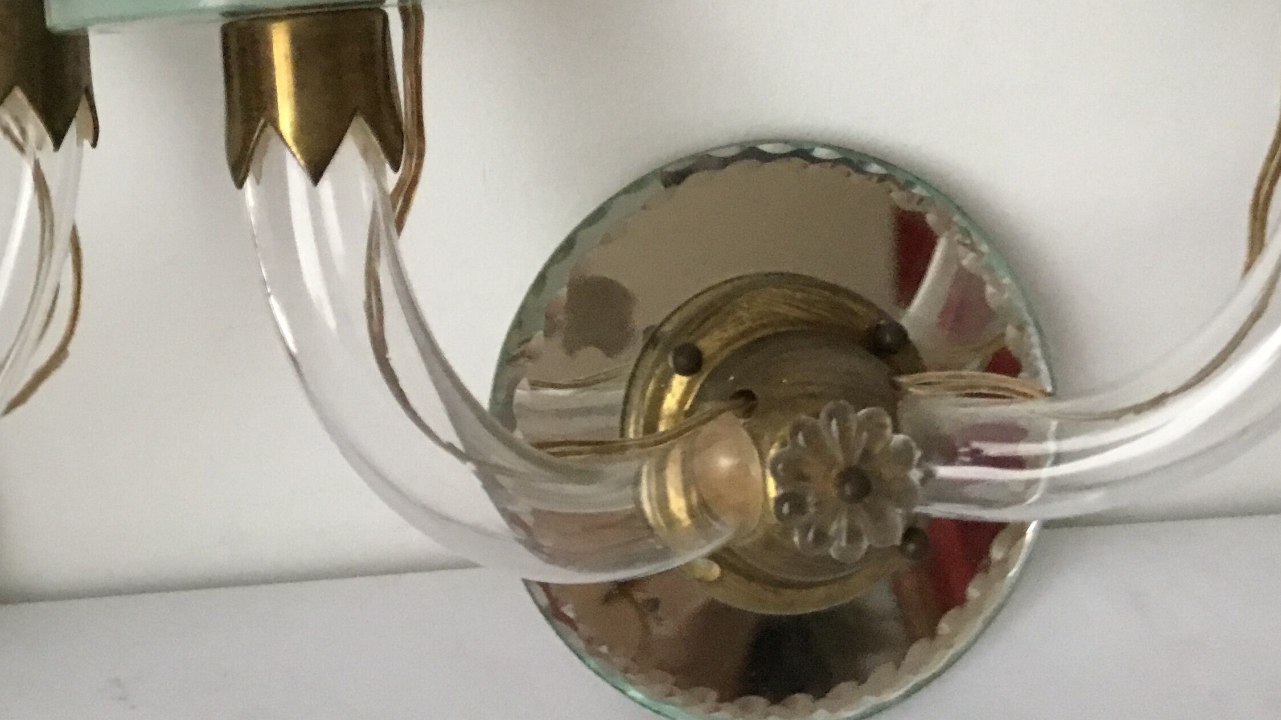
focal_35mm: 49
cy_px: 61
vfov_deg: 23.7
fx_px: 1664
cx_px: 597
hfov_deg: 42.1
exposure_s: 1/17
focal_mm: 3.3
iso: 200
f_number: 2.4
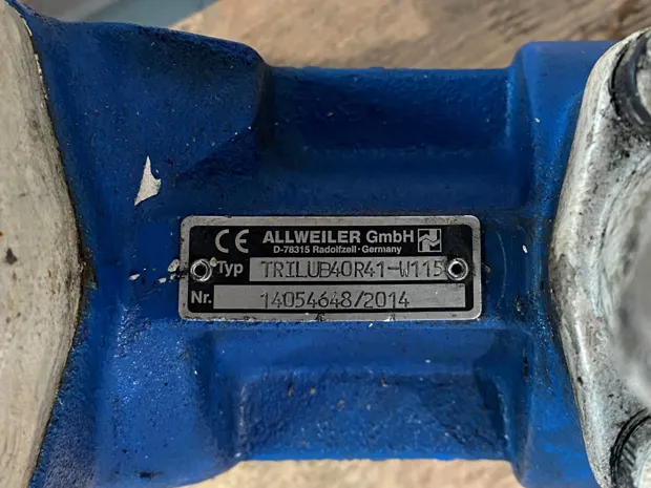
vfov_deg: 53.1
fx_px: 489
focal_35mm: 26
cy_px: 244
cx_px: 326
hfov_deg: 67.3
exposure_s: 1/50
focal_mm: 4.25
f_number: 1.8
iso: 250
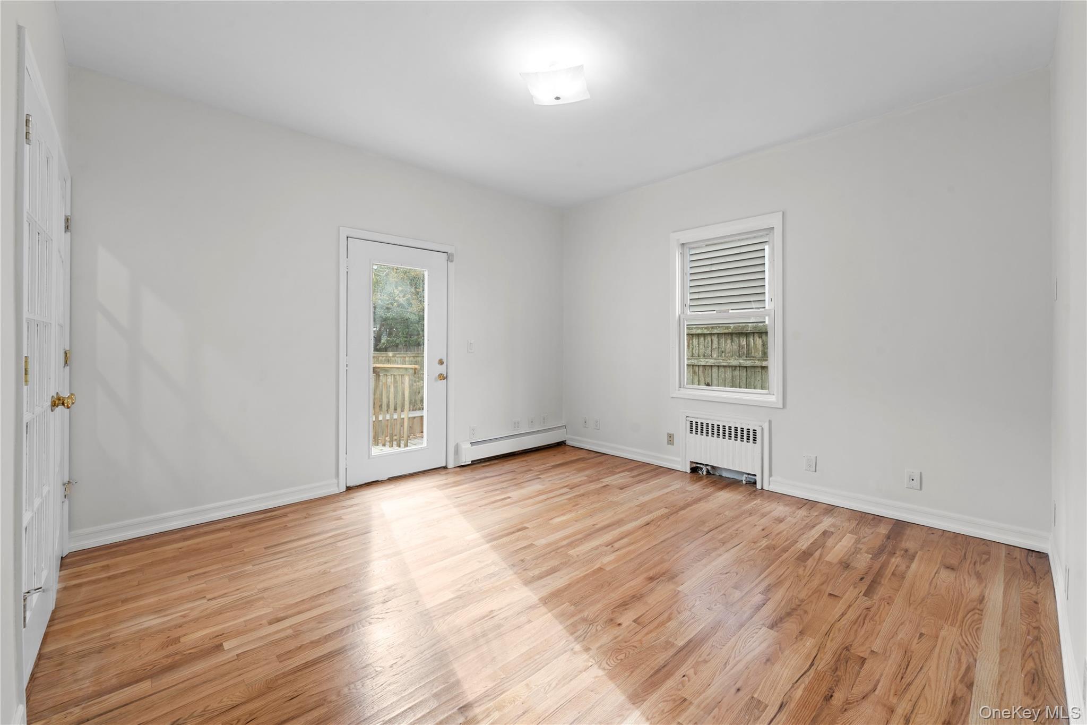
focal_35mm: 14
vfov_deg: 81.2
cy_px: 362
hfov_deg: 104.3
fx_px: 423
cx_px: 544
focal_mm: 14
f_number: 10
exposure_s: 1/4
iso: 250
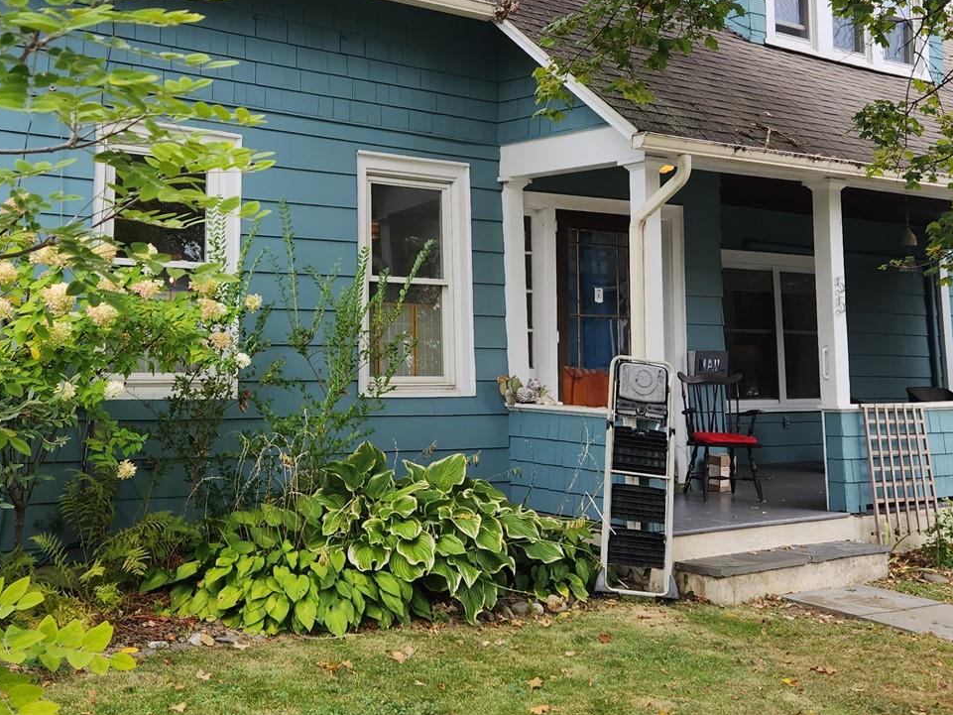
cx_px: 461
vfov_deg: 29.4
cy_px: 210
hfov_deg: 38.9
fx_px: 1349
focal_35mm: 49
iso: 20
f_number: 1.8
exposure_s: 1/292
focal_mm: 5.4
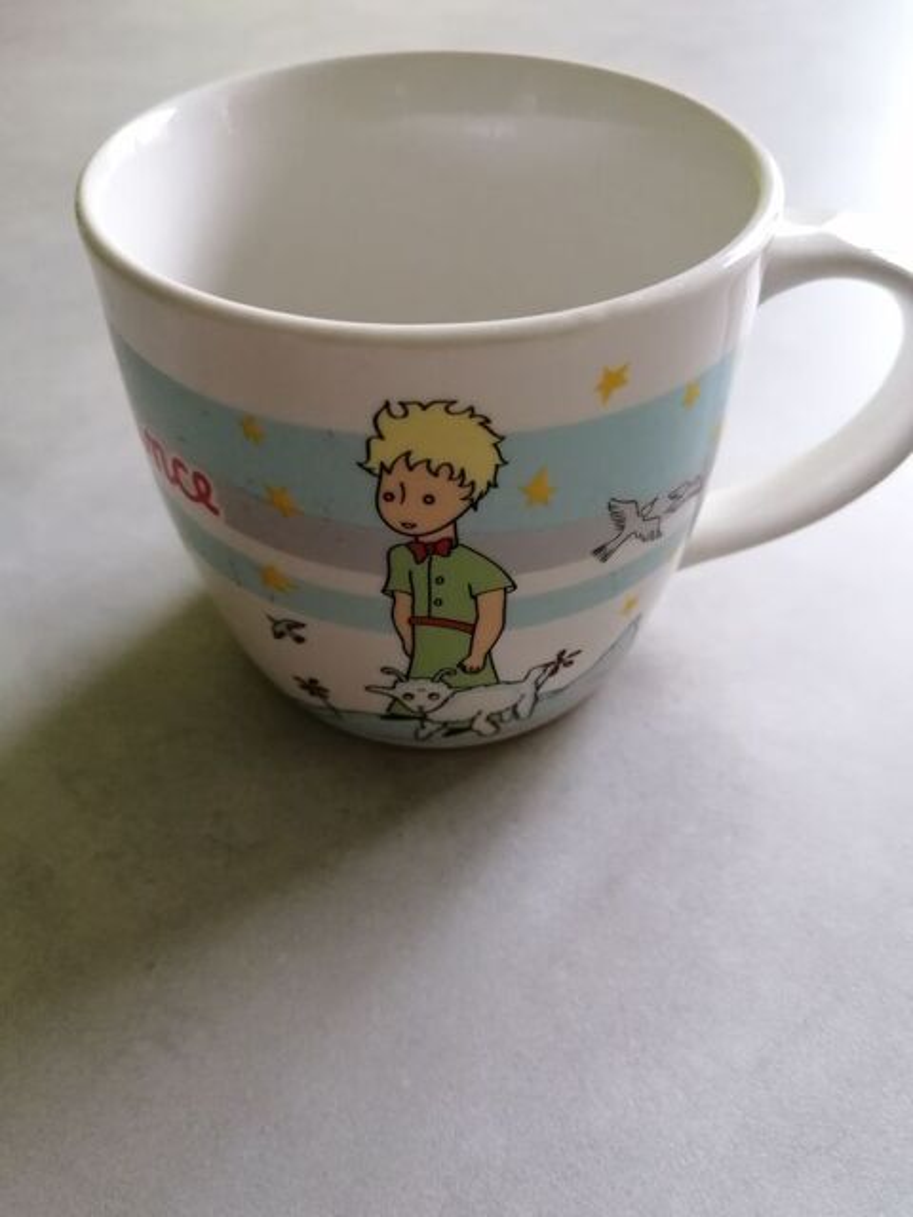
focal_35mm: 27
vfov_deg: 65.3
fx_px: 950
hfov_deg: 51.4
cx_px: 456
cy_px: 608
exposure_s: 1/33.3
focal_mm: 4.75
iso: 400
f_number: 1.8
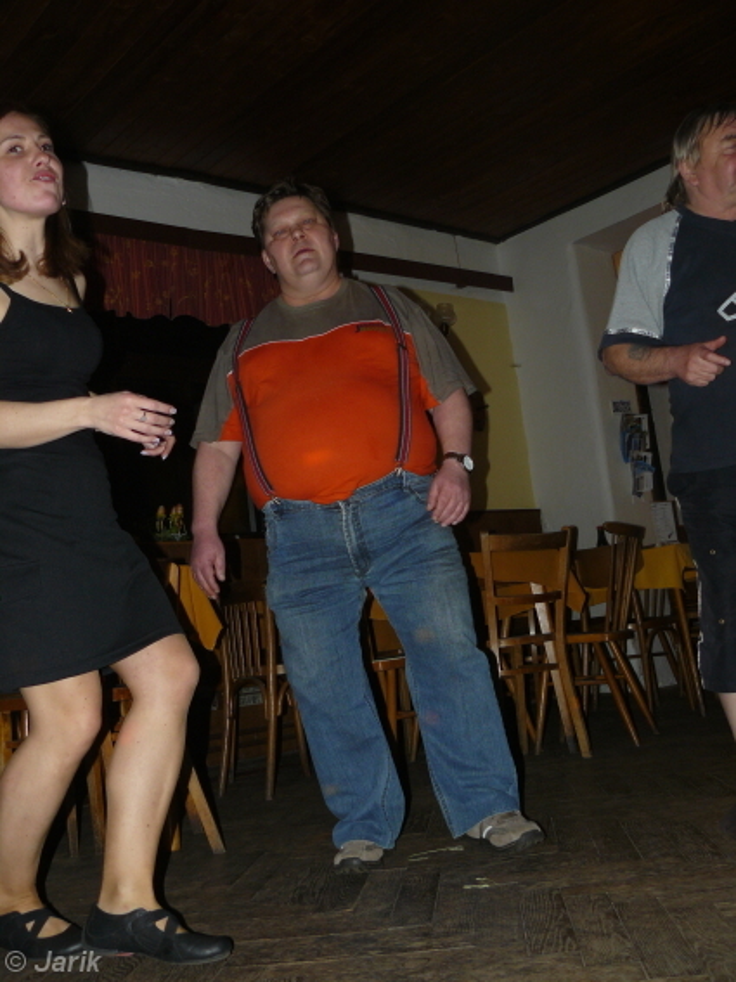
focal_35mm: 36
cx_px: 368
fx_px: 1021
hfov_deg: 39.6
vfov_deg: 51.4
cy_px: 491
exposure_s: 1/30
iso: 100
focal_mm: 6
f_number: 2.8
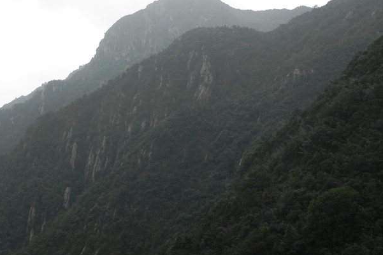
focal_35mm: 63
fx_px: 670
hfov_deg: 31.9
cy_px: 94
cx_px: 189
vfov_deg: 21.5
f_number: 7.1
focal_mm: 9.2
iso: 160
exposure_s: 1/200
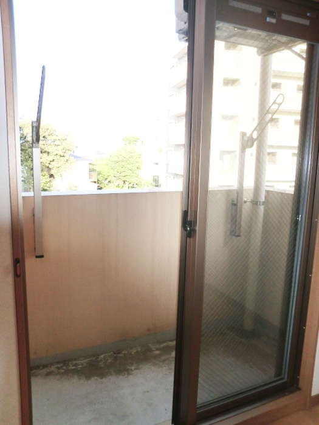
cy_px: 212
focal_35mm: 27
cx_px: 160
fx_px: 332
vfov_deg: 65.3
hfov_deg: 51.4
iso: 50
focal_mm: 4.9
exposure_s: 1/125
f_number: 3.2
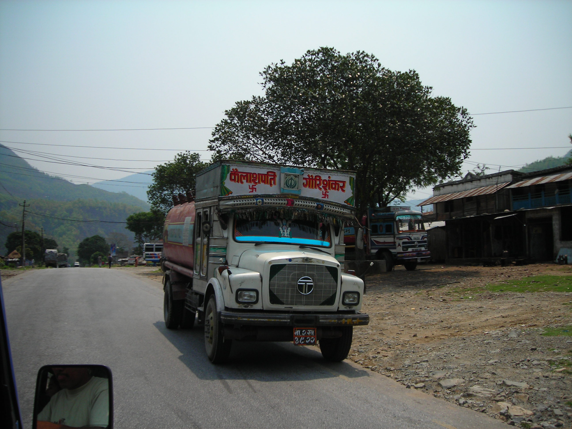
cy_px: 214
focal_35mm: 38
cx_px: 286
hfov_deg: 49.0
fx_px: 628
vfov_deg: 37.7
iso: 50
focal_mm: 6.3
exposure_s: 1/210
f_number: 6.4
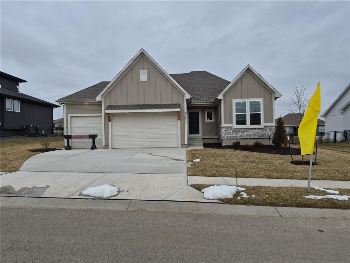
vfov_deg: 58.9
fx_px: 233
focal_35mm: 23
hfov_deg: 73.9
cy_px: 132
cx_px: 175
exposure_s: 1/6304
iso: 80
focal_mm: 5.4
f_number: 1.8
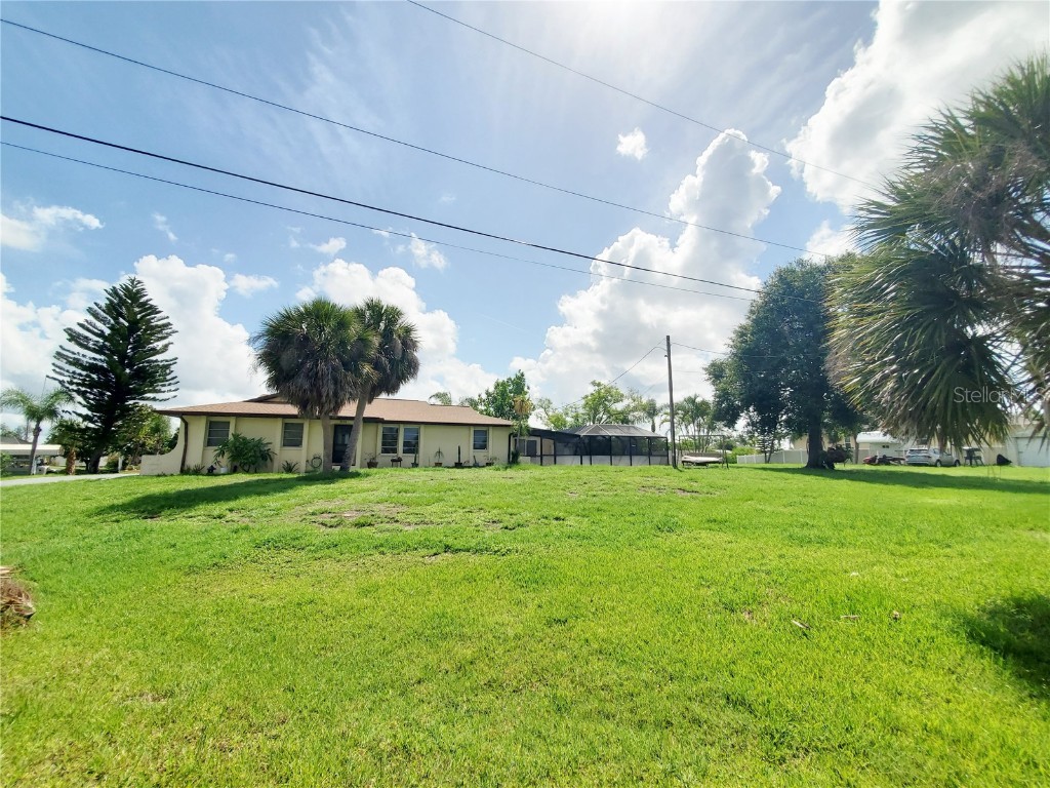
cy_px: 394
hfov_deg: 106.2
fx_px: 394
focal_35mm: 13
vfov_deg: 89.9
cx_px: 525
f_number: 2.2
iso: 50
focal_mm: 1.8
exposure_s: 1/2767
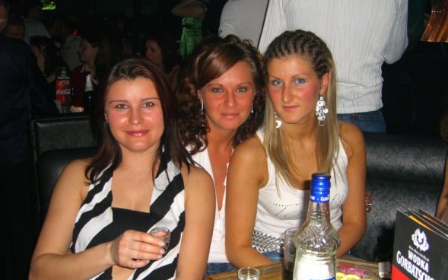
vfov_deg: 31.2
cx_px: 224
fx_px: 501
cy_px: 163
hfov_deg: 48.2
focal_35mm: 41
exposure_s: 1/60
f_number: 2.8
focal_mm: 7.9
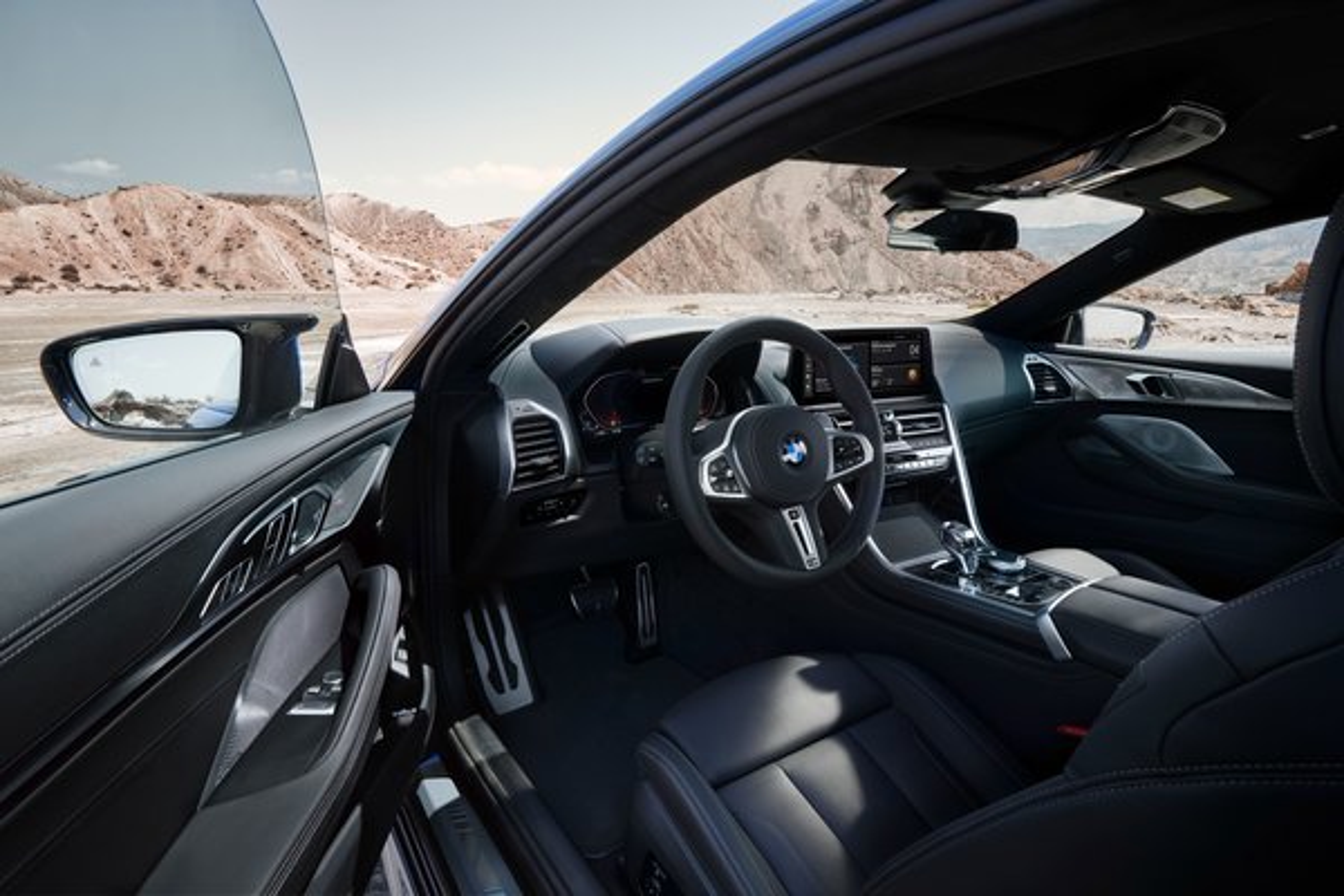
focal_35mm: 19
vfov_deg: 64.6
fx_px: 709
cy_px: 448
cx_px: 672
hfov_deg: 86.9
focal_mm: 19
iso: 200
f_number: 13
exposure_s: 1/30
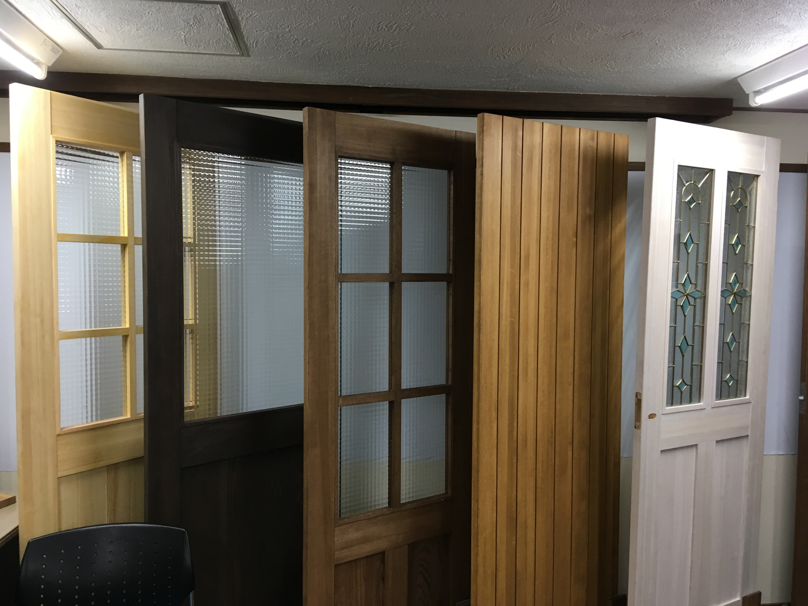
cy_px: 303
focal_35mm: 29
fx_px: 677
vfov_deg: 48.2
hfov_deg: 61.7
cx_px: 404
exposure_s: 1/30
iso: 100
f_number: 2.2
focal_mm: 4.15
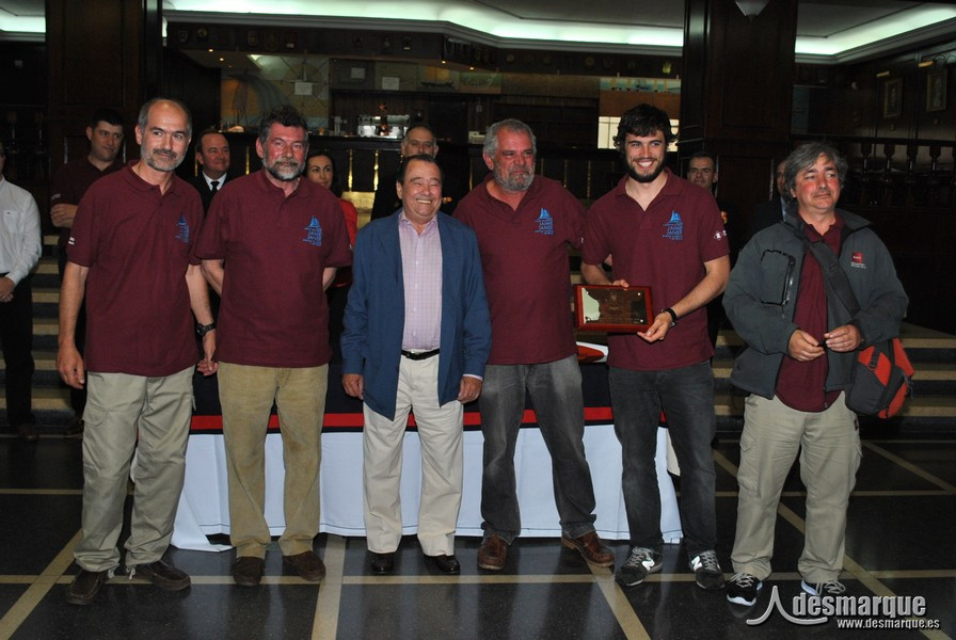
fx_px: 1037
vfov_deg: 34.3
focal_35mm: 39
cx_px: 478
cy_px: 320
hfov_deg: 49.5
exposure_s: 1/125
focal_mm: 26
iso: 400
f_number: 5
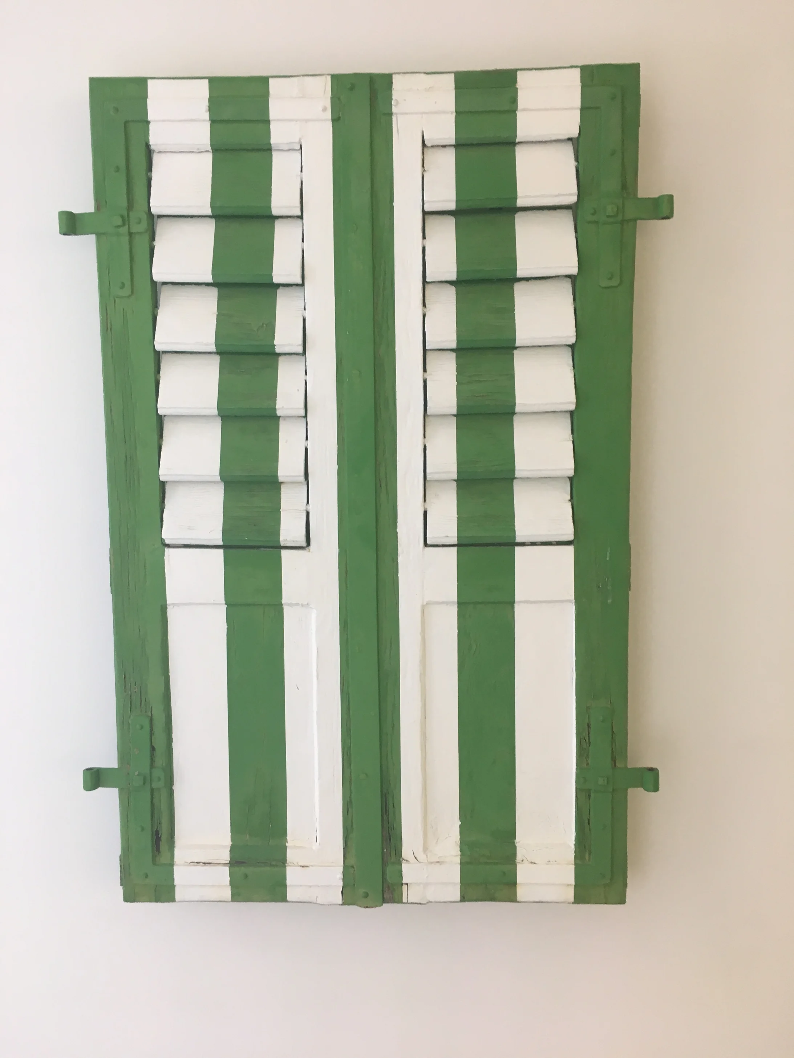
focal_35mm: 29
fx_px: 887
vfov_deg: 61.7
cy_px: 529
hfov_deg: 48.2
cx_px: 397
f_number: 2.2
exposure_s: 1/33
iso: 64
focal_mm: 4.15
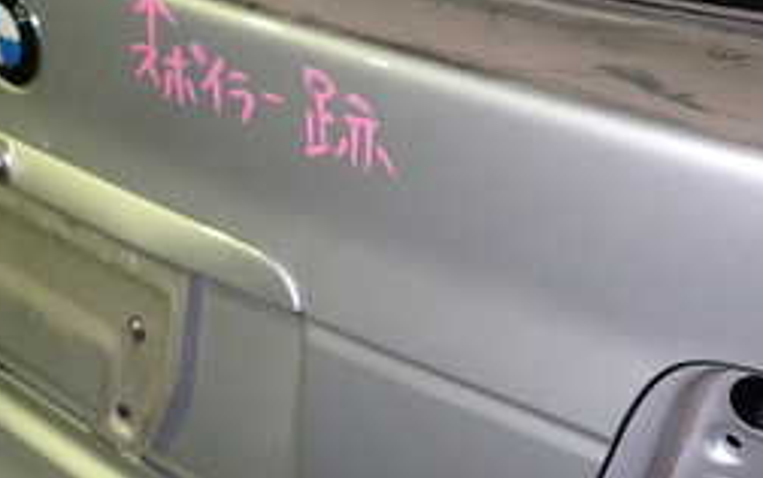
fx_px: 1311
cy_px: 73
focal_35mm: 63
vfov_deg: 20.4
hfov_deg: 32.4
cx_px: 375
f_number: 2
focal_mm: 4.5
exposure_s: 1/30
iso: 200
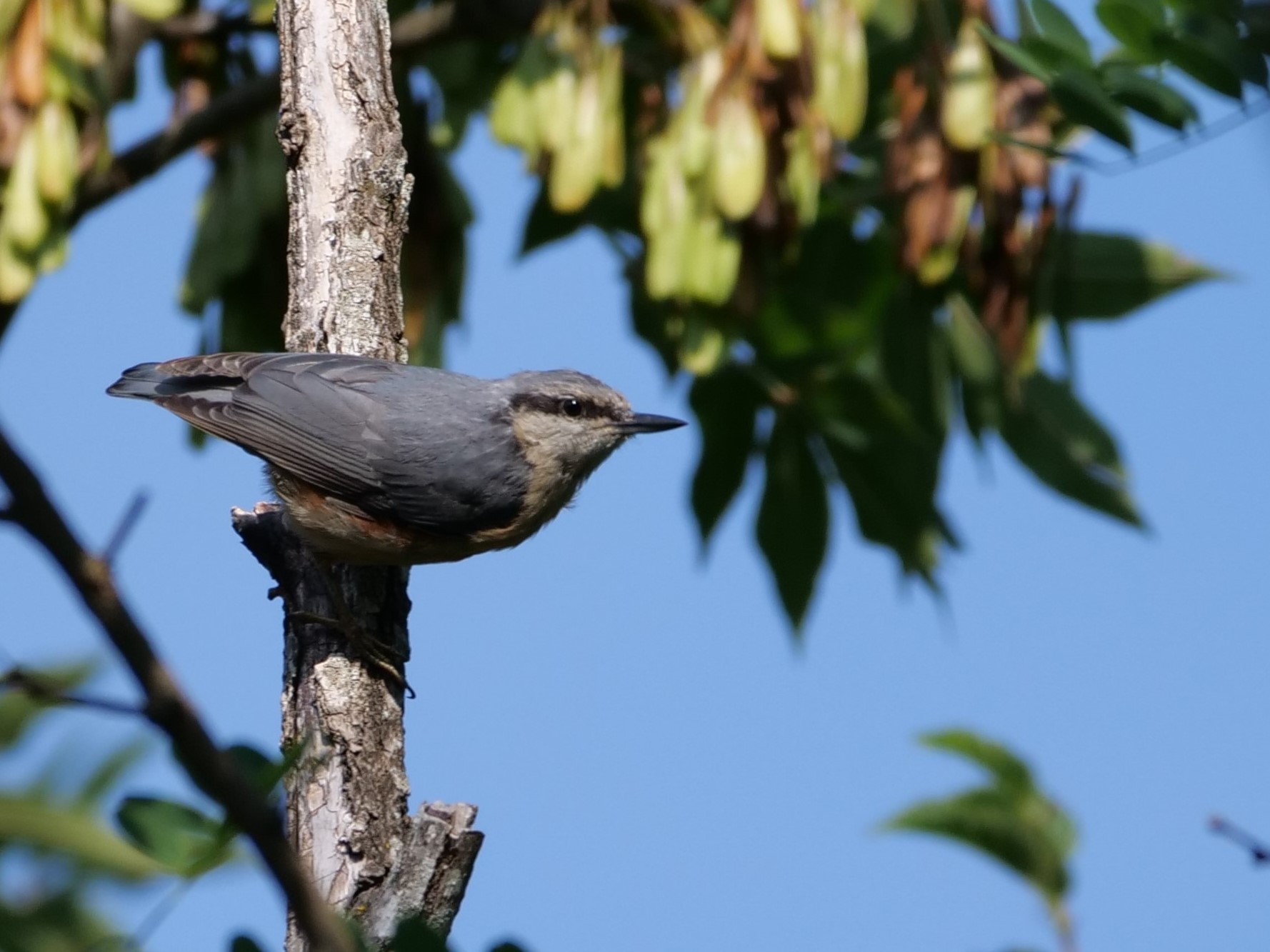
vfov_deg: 1.9
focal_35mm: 800
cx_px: 635
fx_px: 29347
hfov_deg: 2.5
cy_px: 476
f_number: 7.1
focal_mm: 400
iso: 200
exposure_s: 1/500
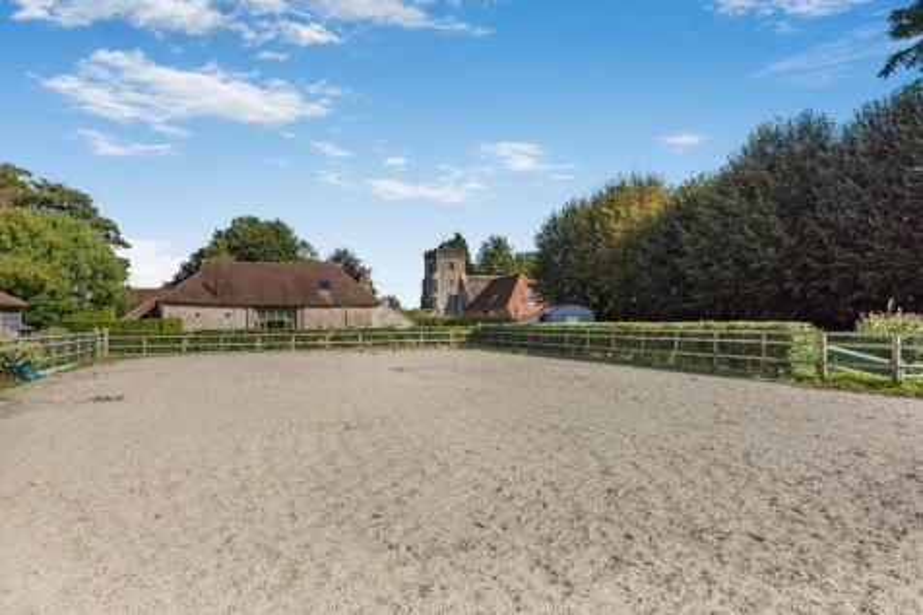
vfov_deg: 53.1
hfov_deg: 73.8
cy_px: 308
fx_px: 615
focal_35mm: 24
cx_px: 462
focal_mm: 24
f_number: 11
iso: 100
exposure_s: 1/320
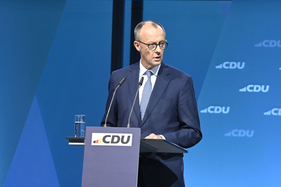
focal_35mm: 200
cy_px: 94
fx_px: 1560
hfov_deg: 10.3
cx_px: 140
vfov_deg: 6.9
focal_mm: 200
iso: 5000
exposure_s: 1/400
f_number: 6.3
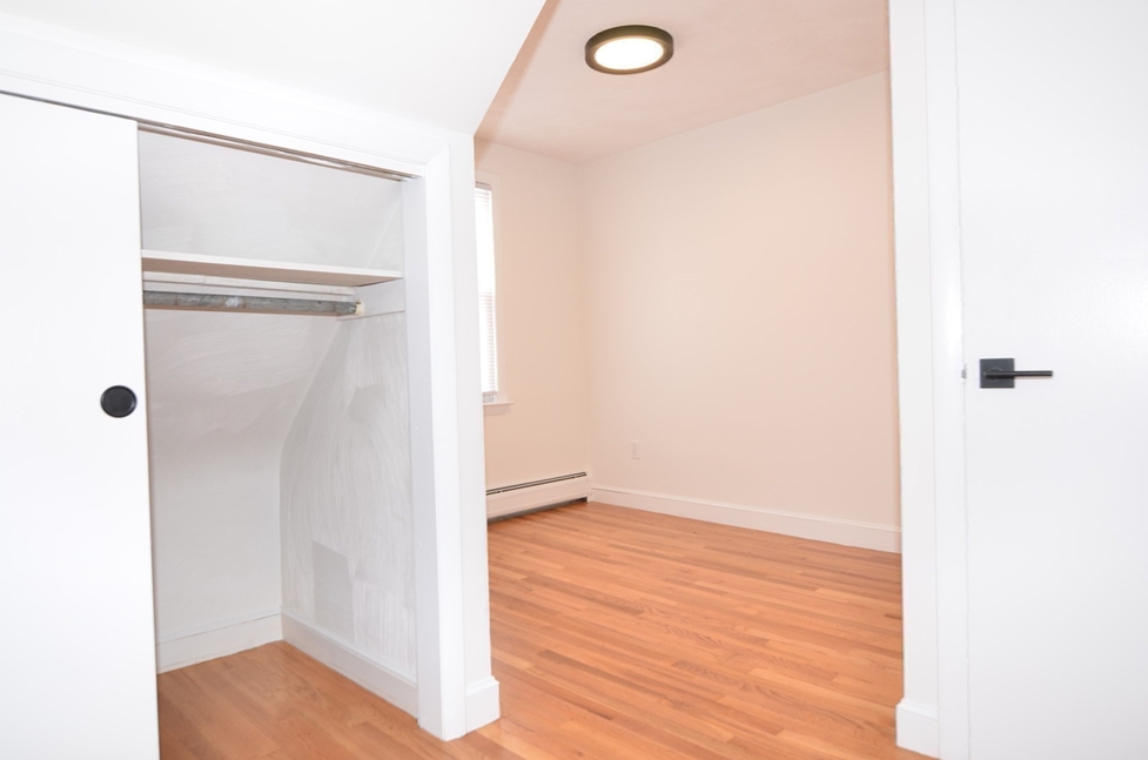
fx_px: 700
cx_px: 560
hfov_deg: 78.7
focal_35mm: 22
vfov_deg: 57.0
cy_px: 385
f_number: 4
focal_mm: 14
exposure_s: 1/60
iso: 250
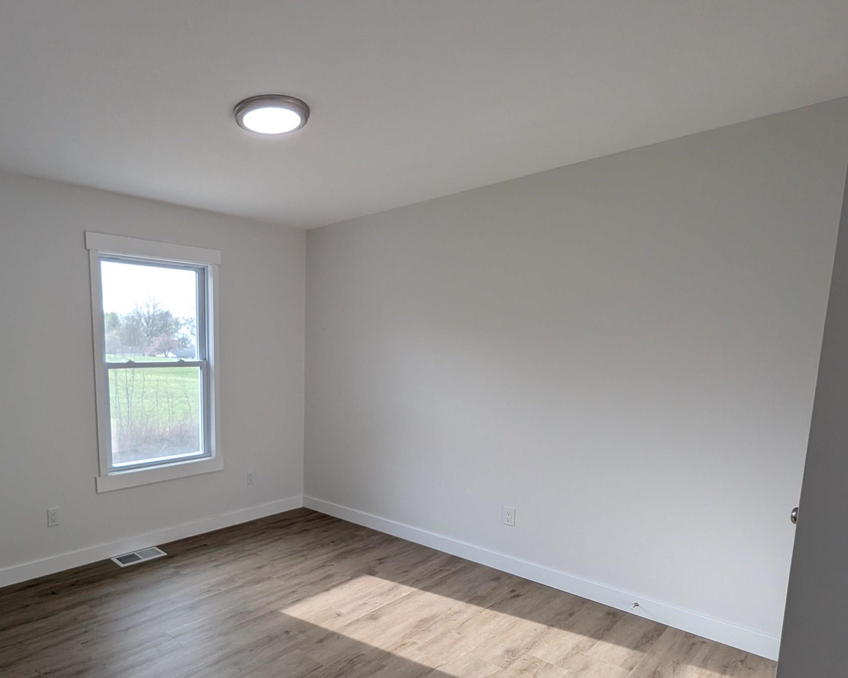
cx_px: 267
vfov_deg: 69.8
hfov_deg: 79.9
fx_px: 477
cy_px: 420
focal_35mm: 19
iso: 48
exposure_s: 1/120
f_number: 2.2
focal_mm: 1.95
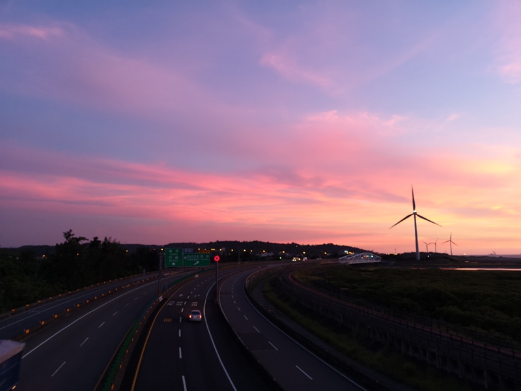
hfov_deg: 65.3
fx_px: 406
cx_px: 260
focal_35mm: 27
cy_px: 196
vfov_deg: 51.4
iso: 125
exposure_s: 1/33.3
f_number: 1.8
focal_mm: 3.95
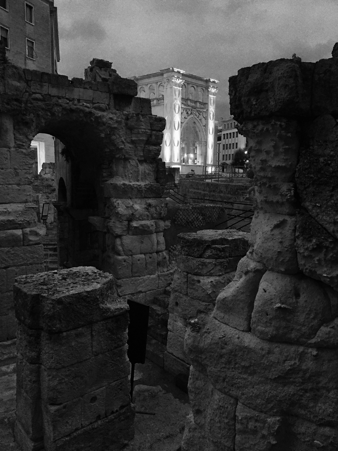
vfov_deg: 61.7
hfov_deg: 48.2
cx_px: 169
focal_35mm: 29
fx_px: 378
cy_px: 226
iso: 250
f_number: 2.2
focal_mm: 4.15
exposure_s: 1/25
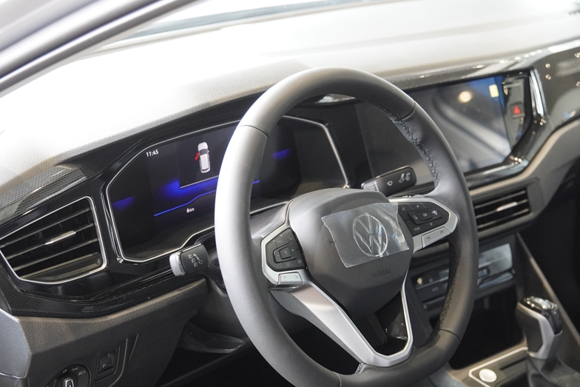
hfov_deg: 31.0
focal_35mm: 65
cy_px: 220
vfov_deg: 21.0
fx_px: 1042
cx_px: 365
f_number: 2.8
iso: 2000
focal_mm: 33
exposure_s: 1/160
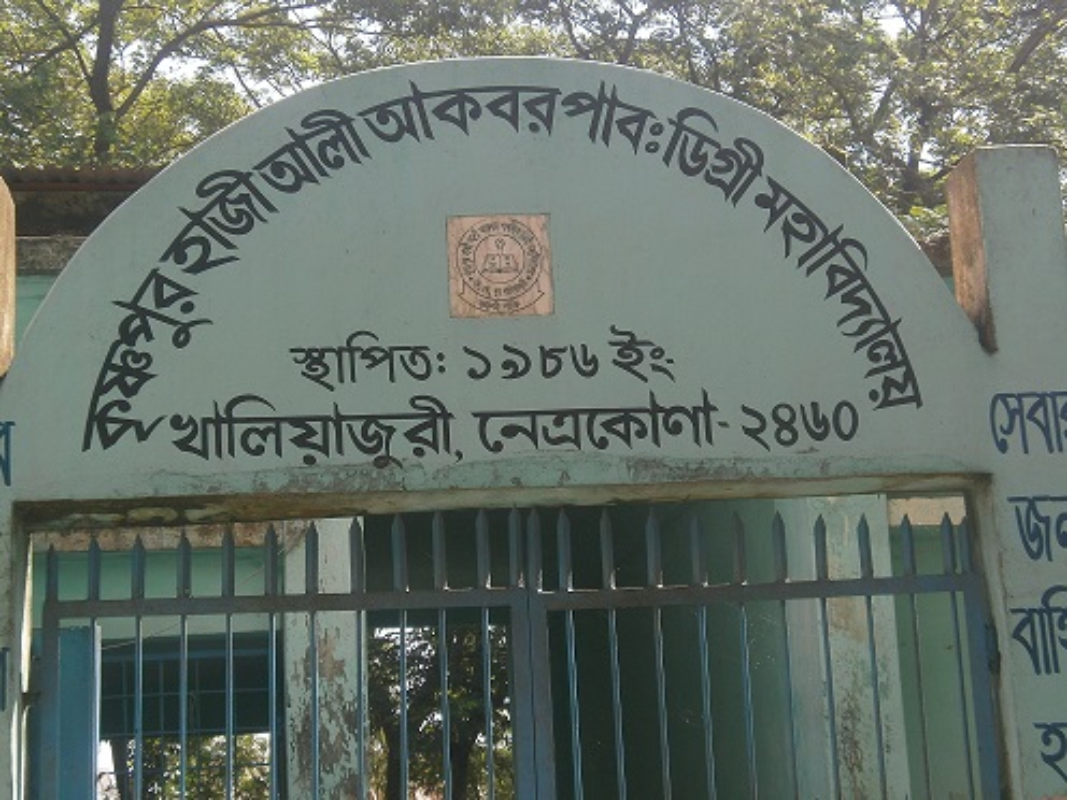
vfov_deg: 23.3
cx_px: 534
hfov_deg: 30.7
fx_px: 1942
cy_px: 400
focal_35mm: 63
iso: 100
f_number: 4.6
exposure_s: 1/200
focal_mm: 11.1
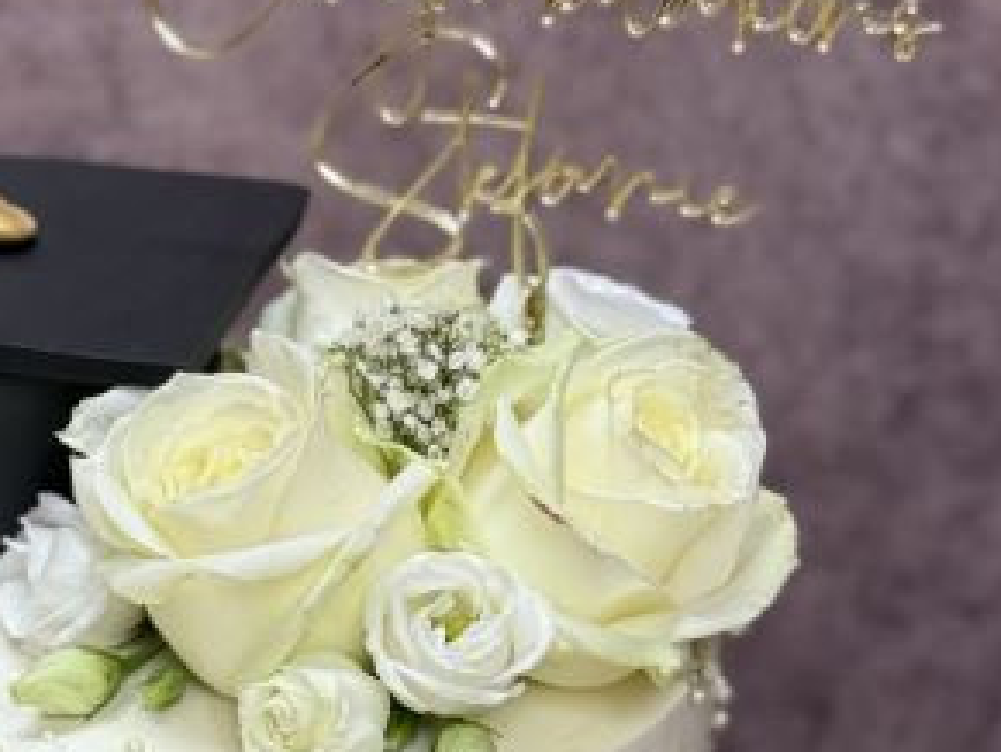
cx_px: 159
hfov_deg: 15.4
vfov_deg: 11.5
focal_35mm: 127
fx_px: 3676
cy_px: 890
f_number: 1.78
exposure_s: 1/50
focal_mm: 6.76
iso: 50
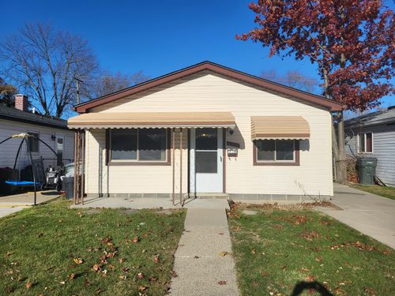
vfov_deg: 53.1
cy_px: 148
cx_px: 198
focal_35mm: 26
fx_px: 297
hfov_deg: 67.3
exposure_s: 1/5089
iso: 40
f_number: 1.8
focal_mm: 5.4
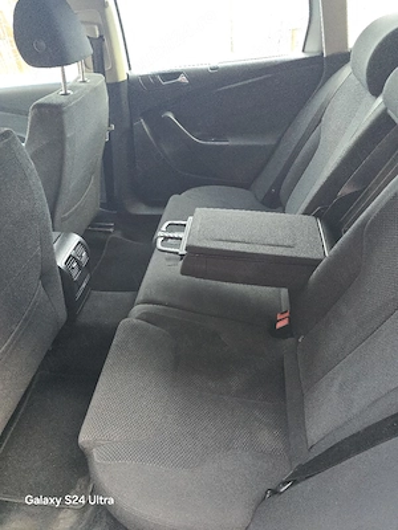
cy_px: 265
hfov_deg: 58.9
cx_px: 199
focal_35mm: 23
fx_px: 353
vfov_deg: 73.9
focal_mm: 6.3
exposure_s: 1/120
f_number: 1.7
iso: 1000
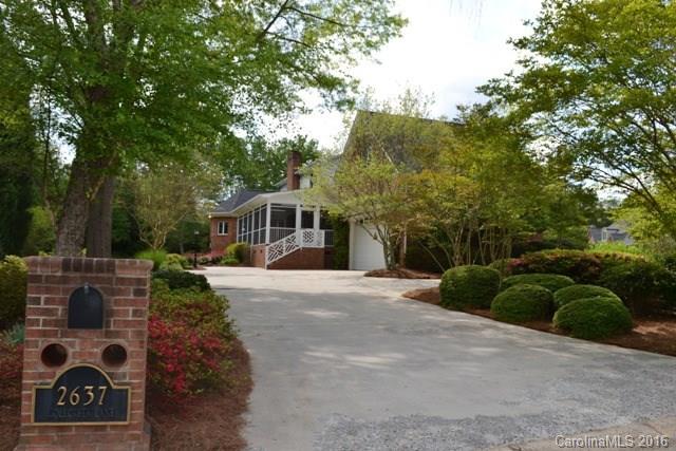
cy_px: 226
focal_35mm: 27
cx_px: 338
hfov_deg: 67.4
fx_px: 507
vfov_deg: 48.0
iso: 100
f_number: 6.3
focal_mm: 18
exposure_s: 1/200
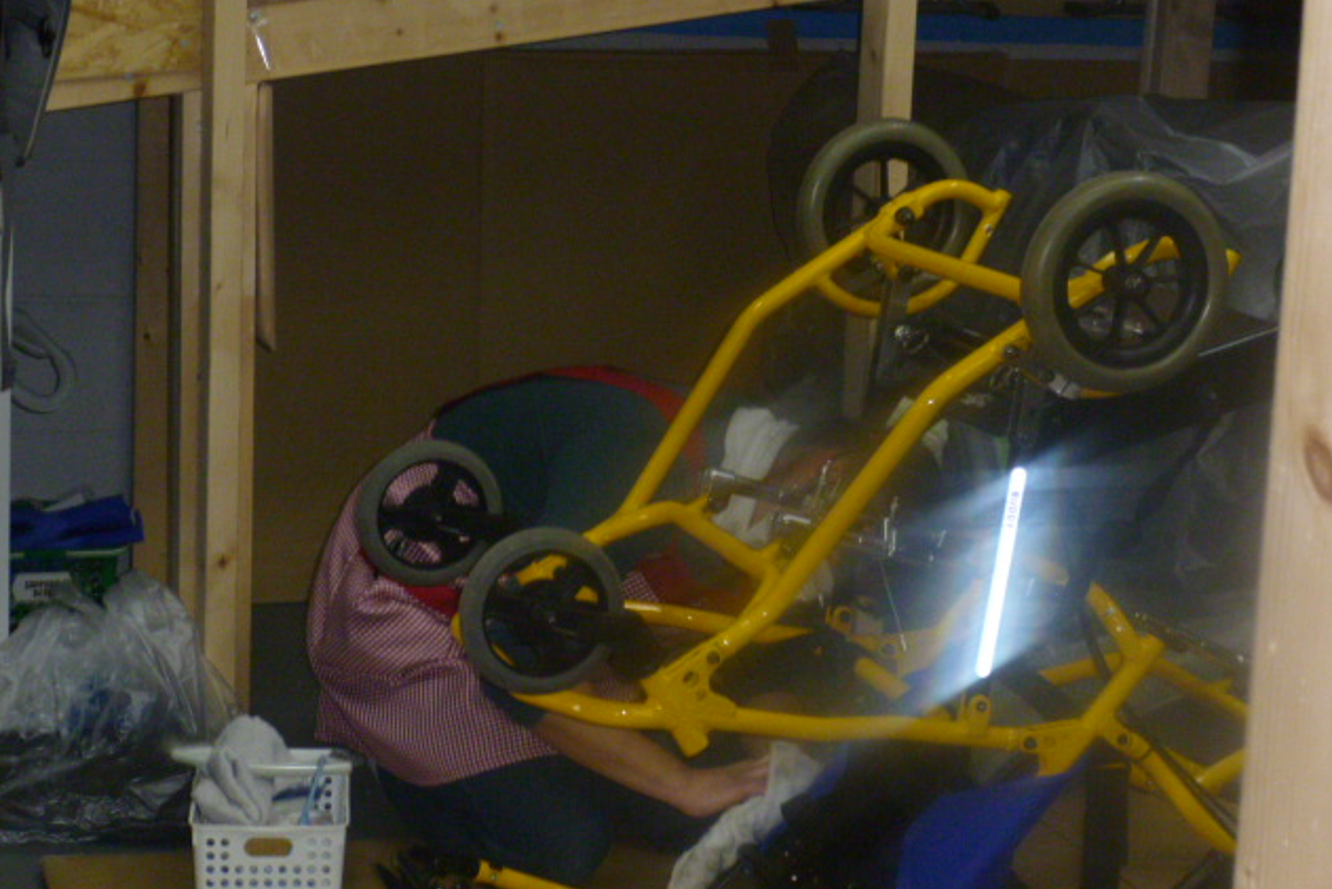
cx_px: 667
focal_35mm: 77
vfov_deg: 17.7
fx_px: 2849
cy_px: 410
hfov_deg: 26.3
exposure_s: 1/60
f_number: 4.7
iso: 400
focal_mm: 13.2
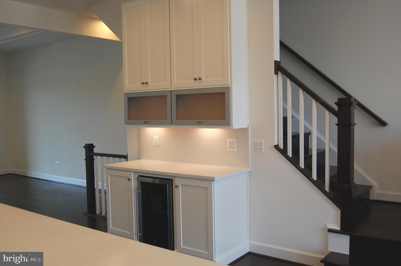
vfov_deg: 38.3
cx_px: 200
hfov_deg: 55.2
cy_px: 133
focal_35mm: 34
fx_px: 384
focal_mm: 23
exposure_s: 1/100
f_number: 5
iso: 400
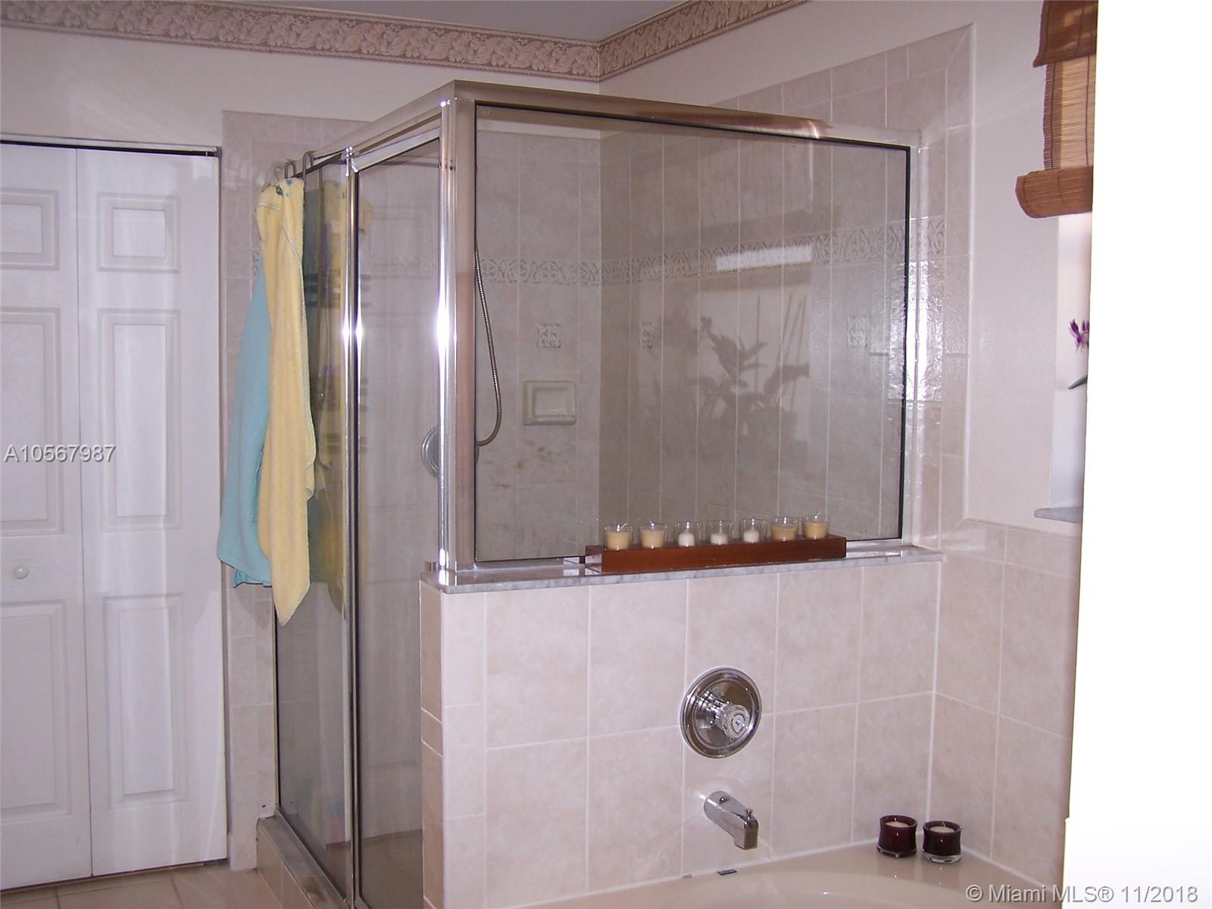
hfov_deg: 49.0
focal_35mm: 38
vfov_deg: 37.7
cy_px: 454
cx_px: 606
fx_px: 1330
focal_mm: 6.3
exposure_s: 1/60
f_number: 2.8
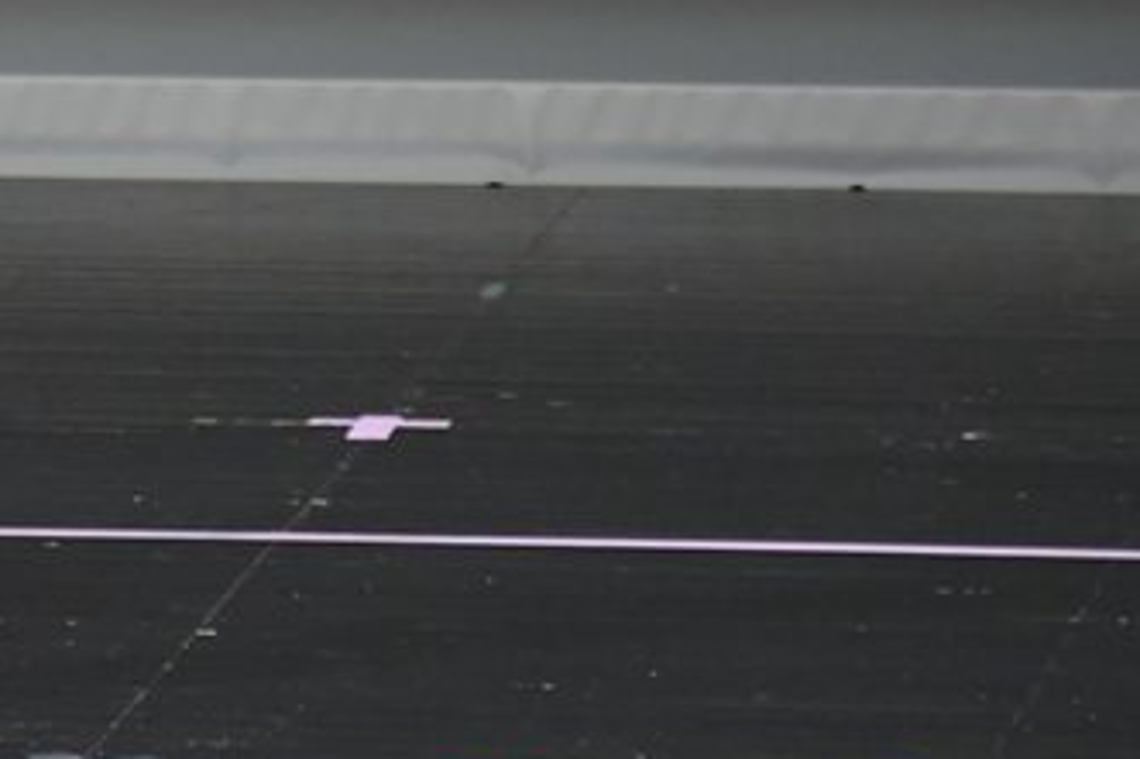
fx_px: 25478
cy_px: 24
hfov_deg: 2.6
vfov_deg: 1.7
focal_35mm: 805
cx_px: -156
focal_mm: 230
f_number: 5.6
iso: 4000
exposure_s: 1/400
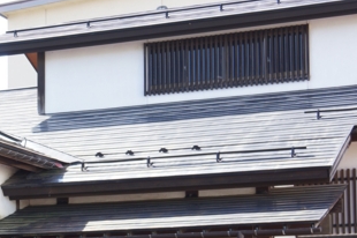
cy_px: 243
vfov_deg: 12.2
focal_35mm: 111
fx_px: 1100
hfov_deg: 17.9
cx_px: -23
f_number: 5.6
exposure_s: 1/100
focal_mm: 29
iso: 100
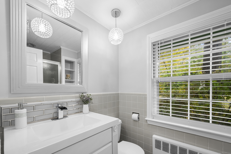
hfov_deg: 104.2
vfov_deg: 81.2
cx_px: 116
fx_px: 90
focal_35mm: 14
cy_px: 77
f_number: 8
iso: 400
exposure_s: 1/8
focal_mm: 14
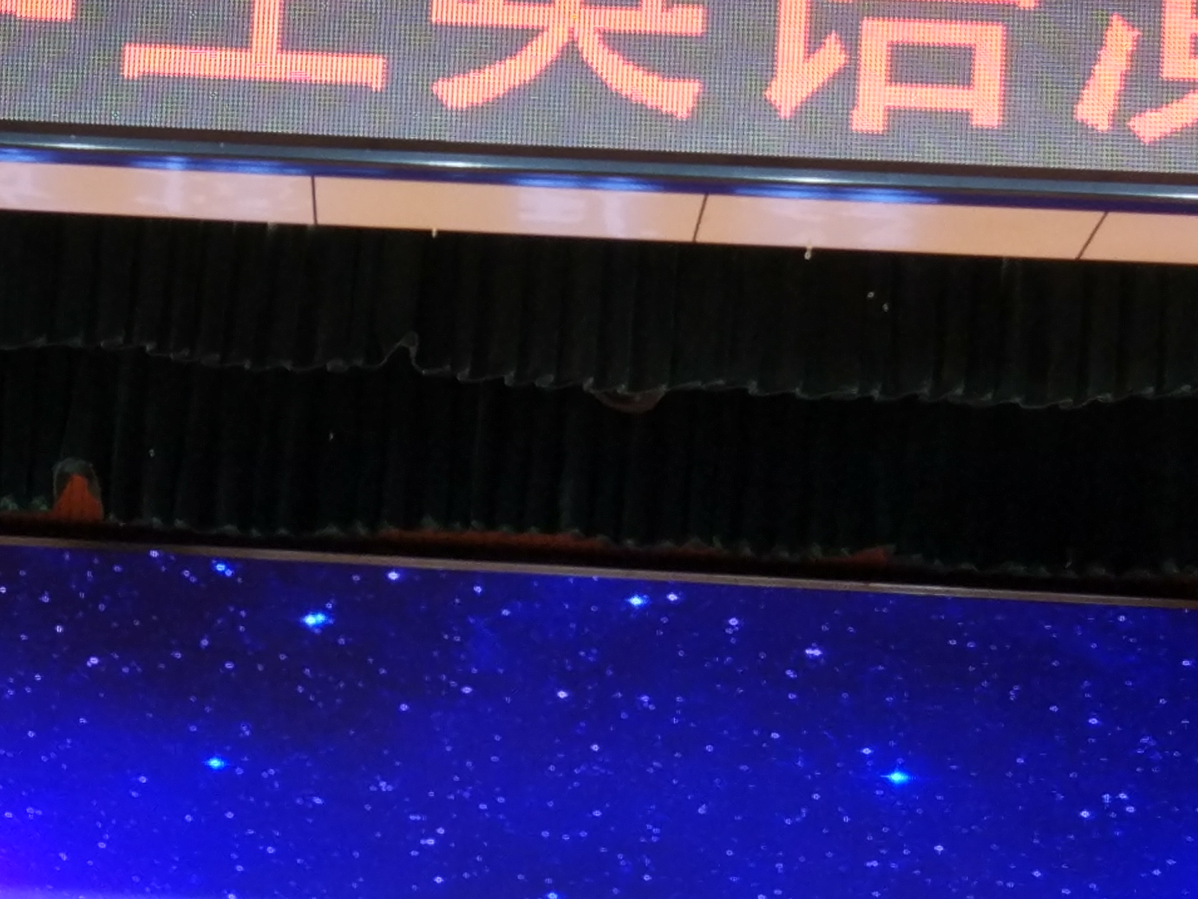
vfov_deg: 19.7
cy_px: 693
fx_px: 2561
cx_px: 46
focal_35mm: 74
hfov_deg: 25.2
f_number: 2
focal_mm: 4.26
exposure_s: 1/33
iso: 126
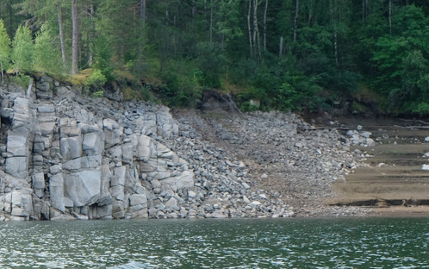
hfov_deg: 16.5
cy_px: 136
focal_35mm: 125
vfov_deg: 10.5
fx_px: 1462
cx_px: 53
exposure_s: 1/400
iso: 400
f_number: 5
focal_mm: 34.3
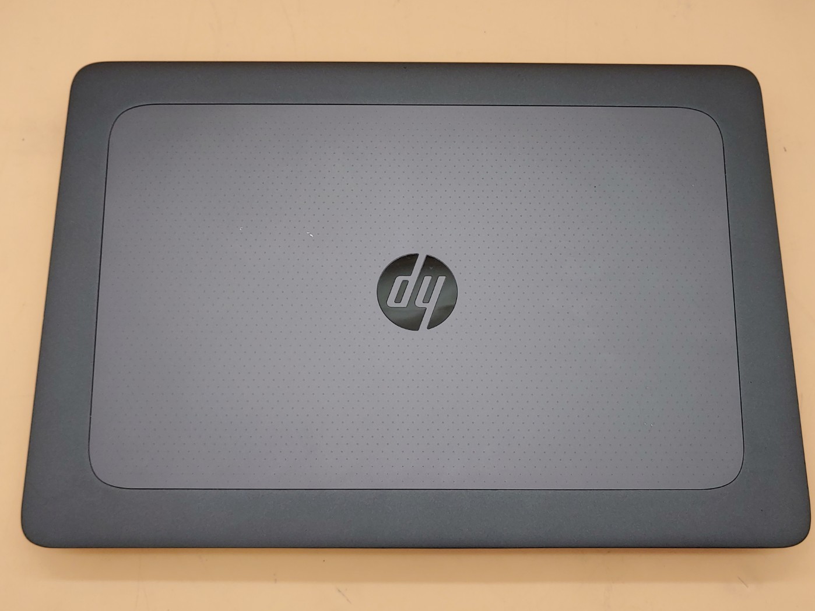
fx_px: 800
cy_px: 311
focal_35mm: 34
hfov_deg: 54.0
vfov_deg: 41.8
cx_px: 410
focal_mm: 4.36
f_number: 1.8
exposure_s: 1/102
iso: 50
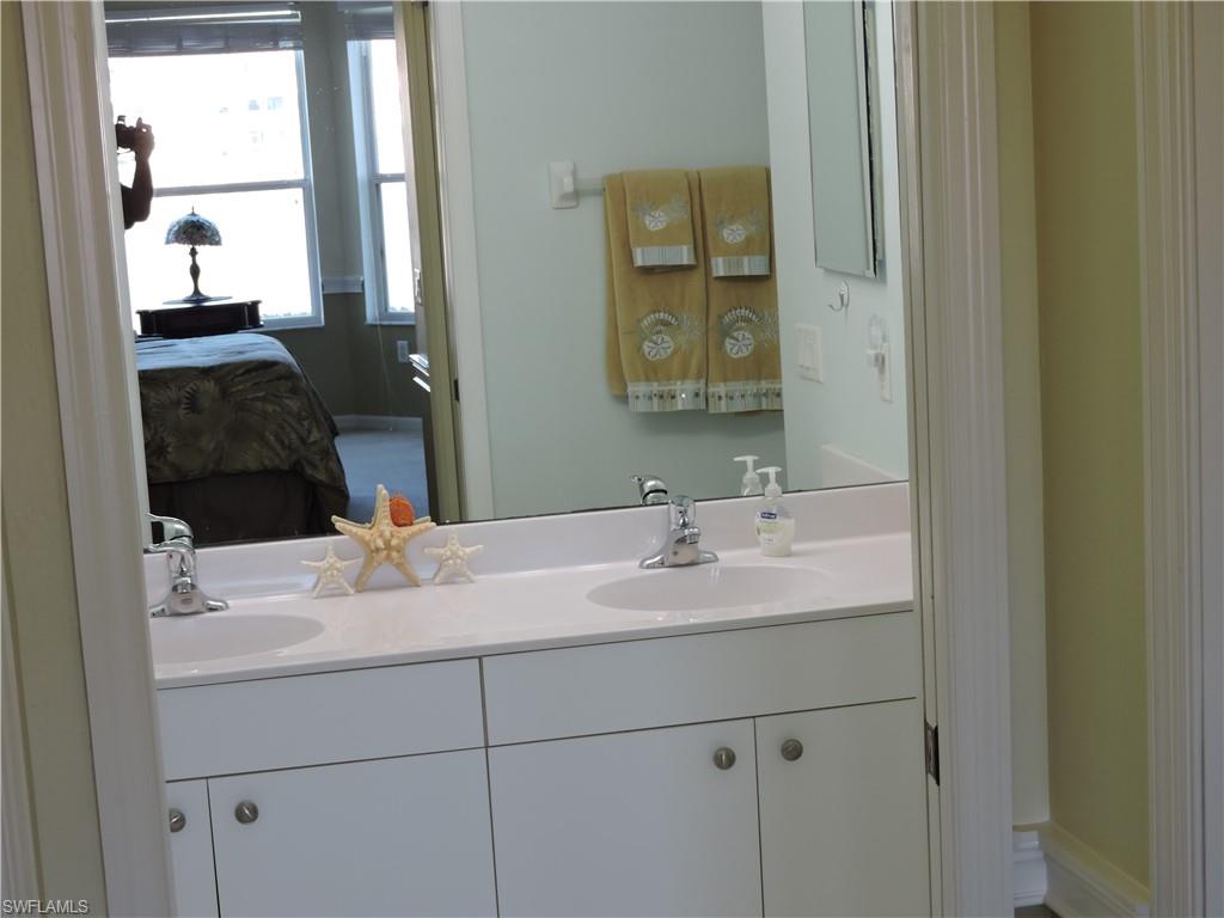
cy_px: 459
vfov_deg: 22.6
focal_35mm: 65
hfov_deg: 29.8
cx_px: 612
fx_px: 2298
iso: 125
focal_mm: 11.6
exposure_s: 1/30
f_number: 4.2
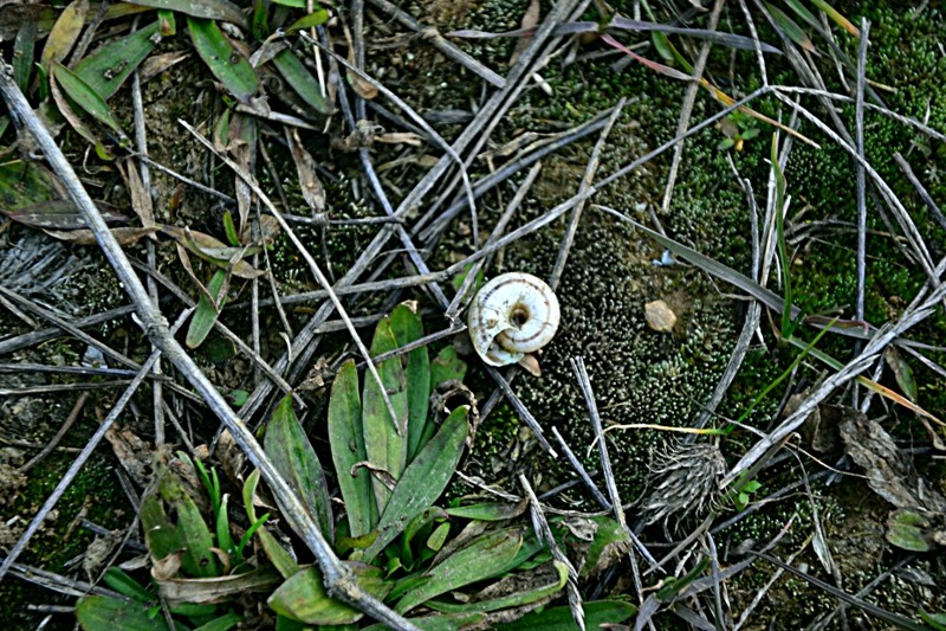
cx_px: 473
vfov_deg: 8.7
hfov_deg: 13.0
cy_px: 316
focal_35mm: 158
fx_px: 4138
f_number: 5.6
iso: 200
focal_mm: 105
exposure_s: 1/80
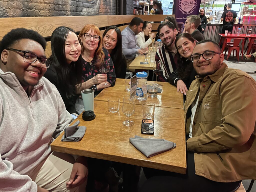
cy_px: 96
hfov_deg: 67.3
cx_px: 128
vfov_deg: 53.1
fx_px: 192
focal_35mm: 26
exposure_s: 1/20
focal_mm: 4.2
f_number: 1.6
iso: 1000
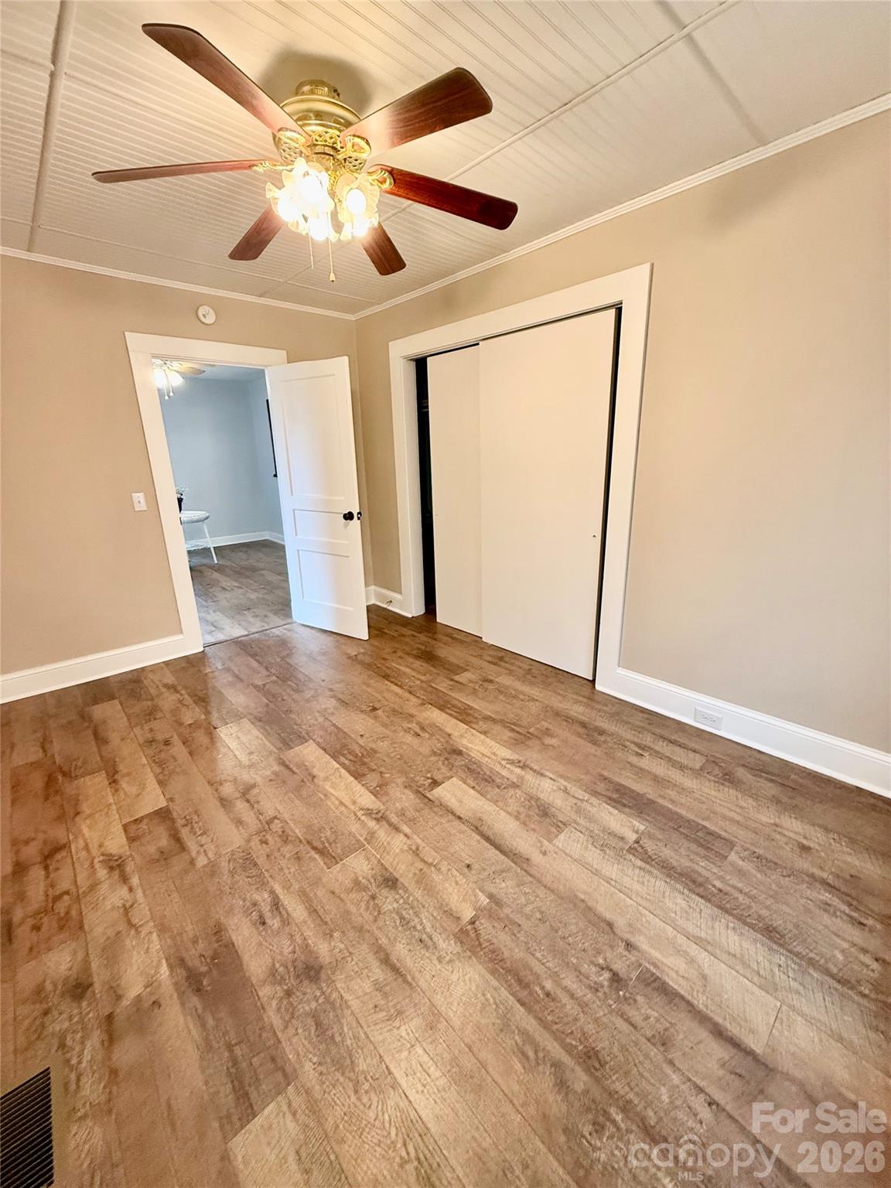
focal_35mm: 14
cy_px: 594
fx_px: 480
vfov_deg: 102.1
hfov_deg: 85.7
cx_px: 446
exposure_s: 1/60
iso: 250
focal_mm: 2.22
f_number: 2.2
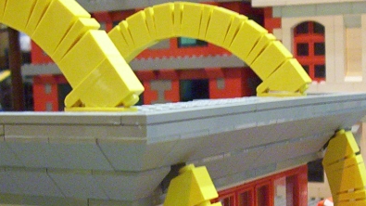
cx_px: 255
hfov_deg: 22.3
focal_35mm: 95
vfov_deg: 12.6
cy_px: 197
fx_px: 922
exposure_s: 1/11.9
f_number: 2.73
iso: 200
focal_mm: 5.77
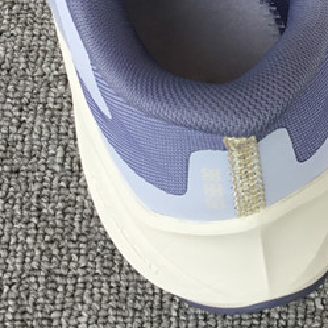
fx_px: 1061
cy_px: -84
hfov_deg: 17.0
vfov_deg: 16.7
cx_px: 360
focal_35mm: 99
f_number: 2.4
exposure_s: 1/163
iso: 25
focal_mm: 3.3
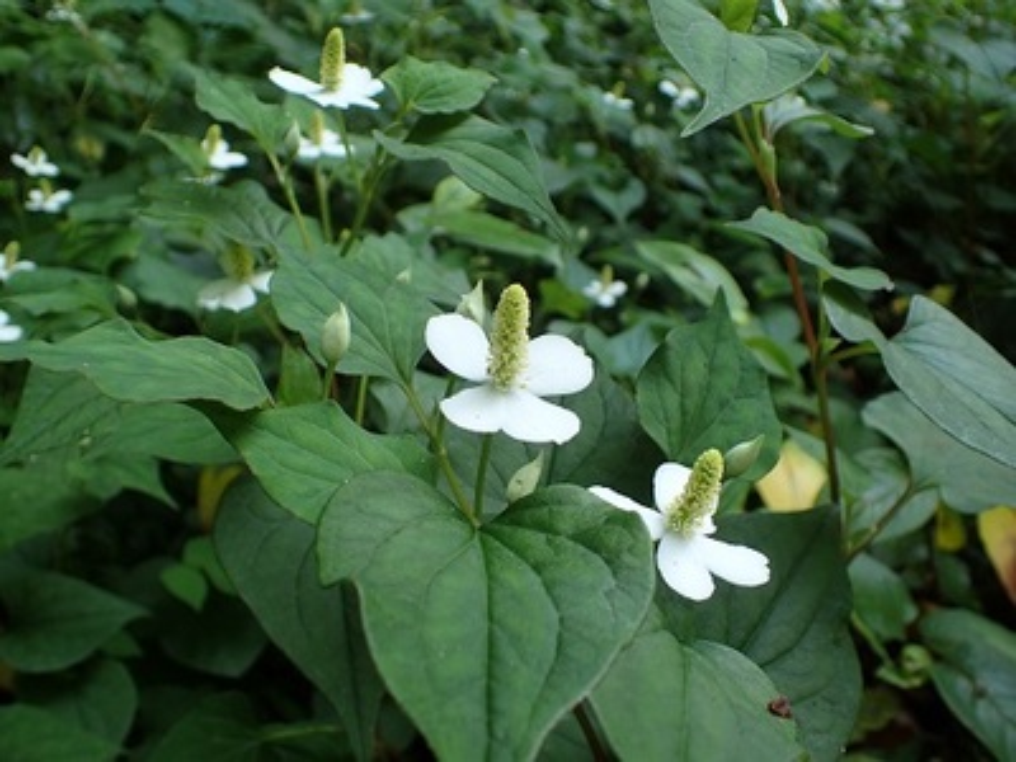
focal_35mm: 30
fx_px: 881
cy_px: 381
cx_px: 508
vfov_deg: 46.8
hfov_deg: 60.0
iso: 100
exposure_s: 1/200
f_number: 2.3
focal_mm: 5.5
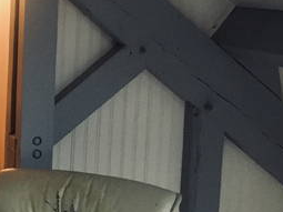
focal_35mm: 90
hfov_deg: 19.8
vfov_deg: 16.4
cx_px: -99
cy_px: 128
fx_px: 735
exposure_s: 1/33
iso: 250
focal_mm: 4.15
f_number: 2.2
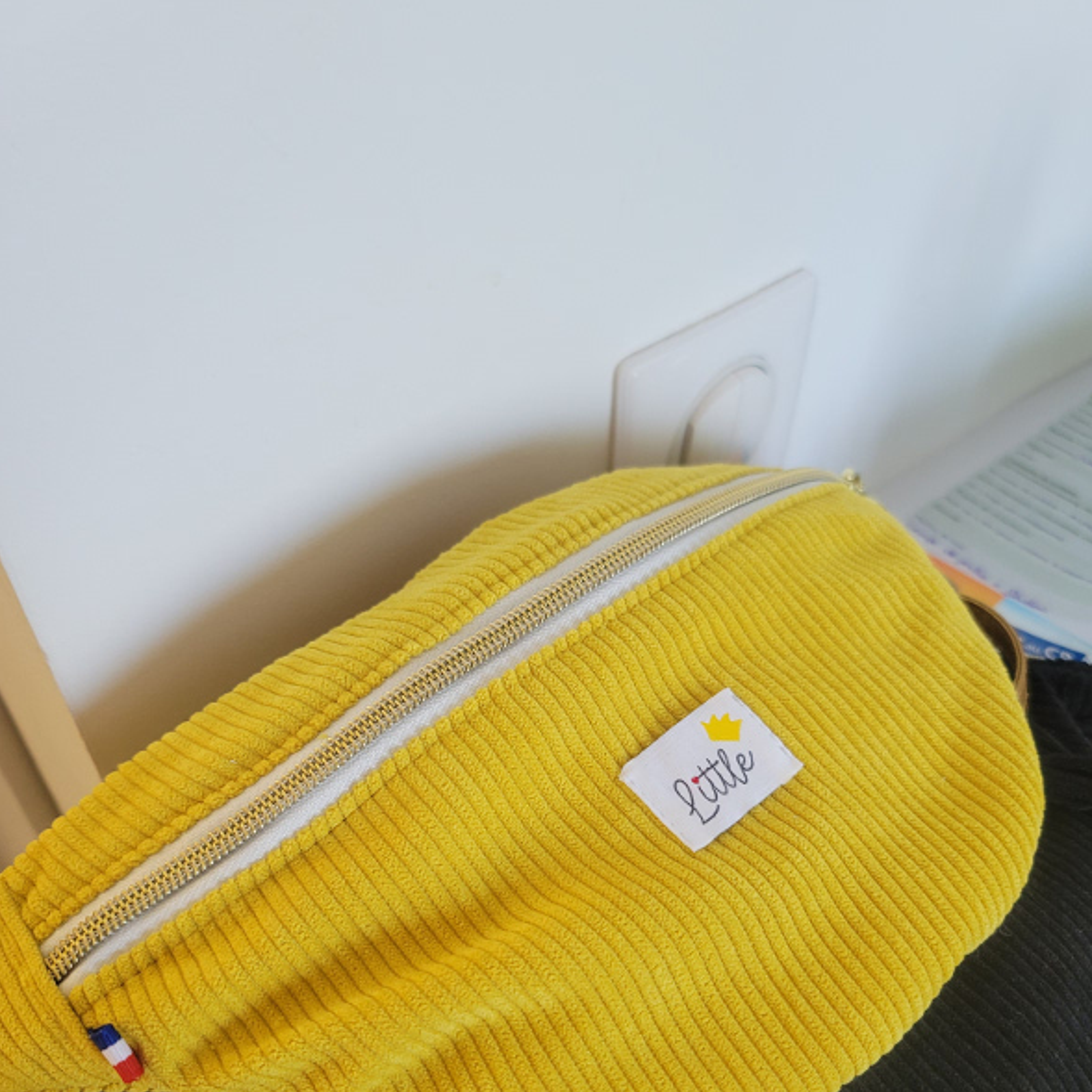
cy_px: 708
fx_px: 1071
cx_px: 552
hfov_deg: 54.0
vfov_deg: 53.2
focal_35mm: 30
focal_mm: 7
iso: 320
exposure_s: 1/120
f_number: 1.8
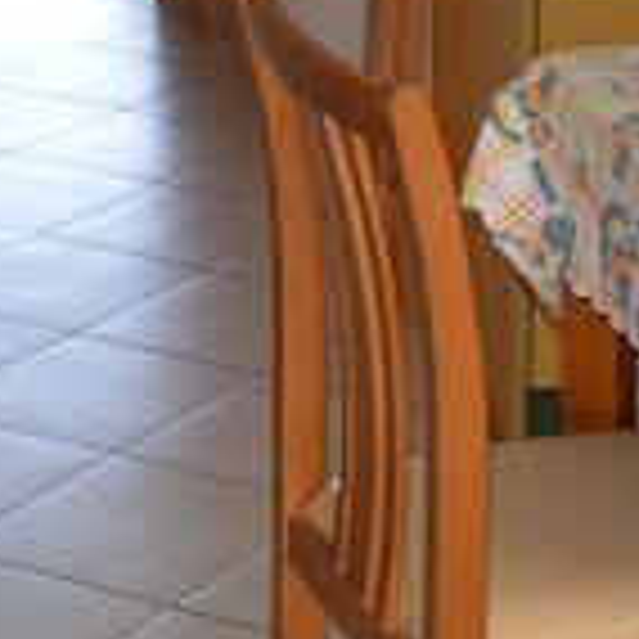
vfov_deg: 12.8
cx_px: 1116
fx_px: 2694
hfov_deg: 12.5
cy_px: -313
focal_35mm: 129
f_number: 4
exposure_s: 1/125
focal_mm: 18
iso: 400
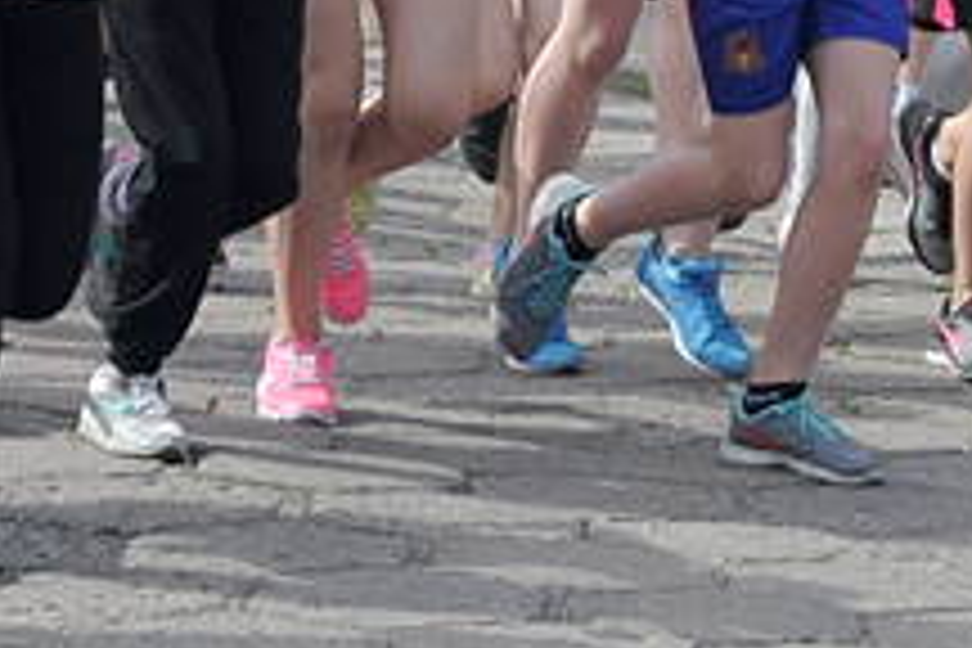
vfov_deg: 5.5
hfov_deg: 8.3
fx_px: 6695
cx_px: 608
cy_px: -79
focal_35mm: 248
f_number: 11
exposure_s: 1/500
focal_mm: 42
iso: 800
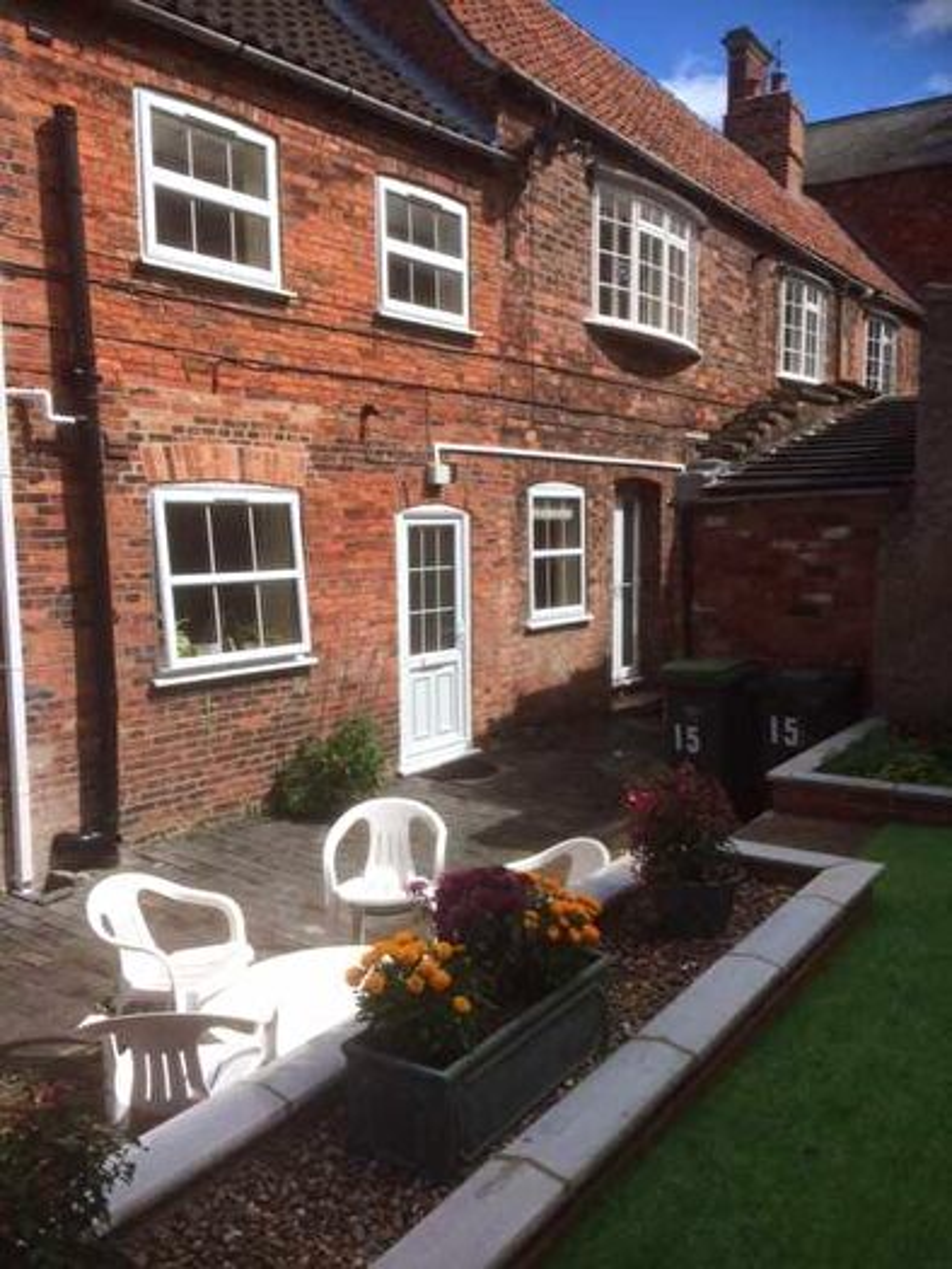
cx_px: 476
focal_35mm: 29
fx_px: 1063
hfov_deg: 48.2
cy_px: 634
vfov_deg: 61.6
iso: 32
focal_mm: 4.15
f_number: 2.2
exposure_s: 1/2160
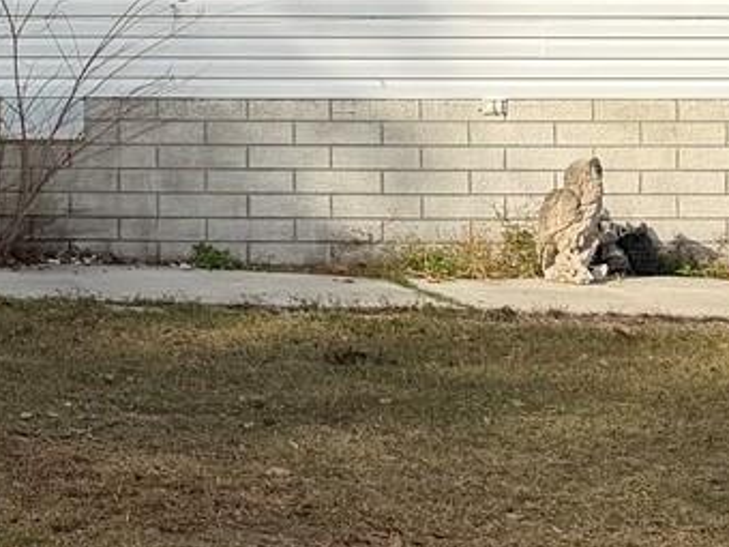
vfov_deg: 12.9
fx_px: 2380
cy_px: -39
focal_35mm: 113
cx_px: -508
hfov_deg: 15.4
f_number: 1.78
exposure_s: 1/4167
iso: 80
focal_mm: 6.76
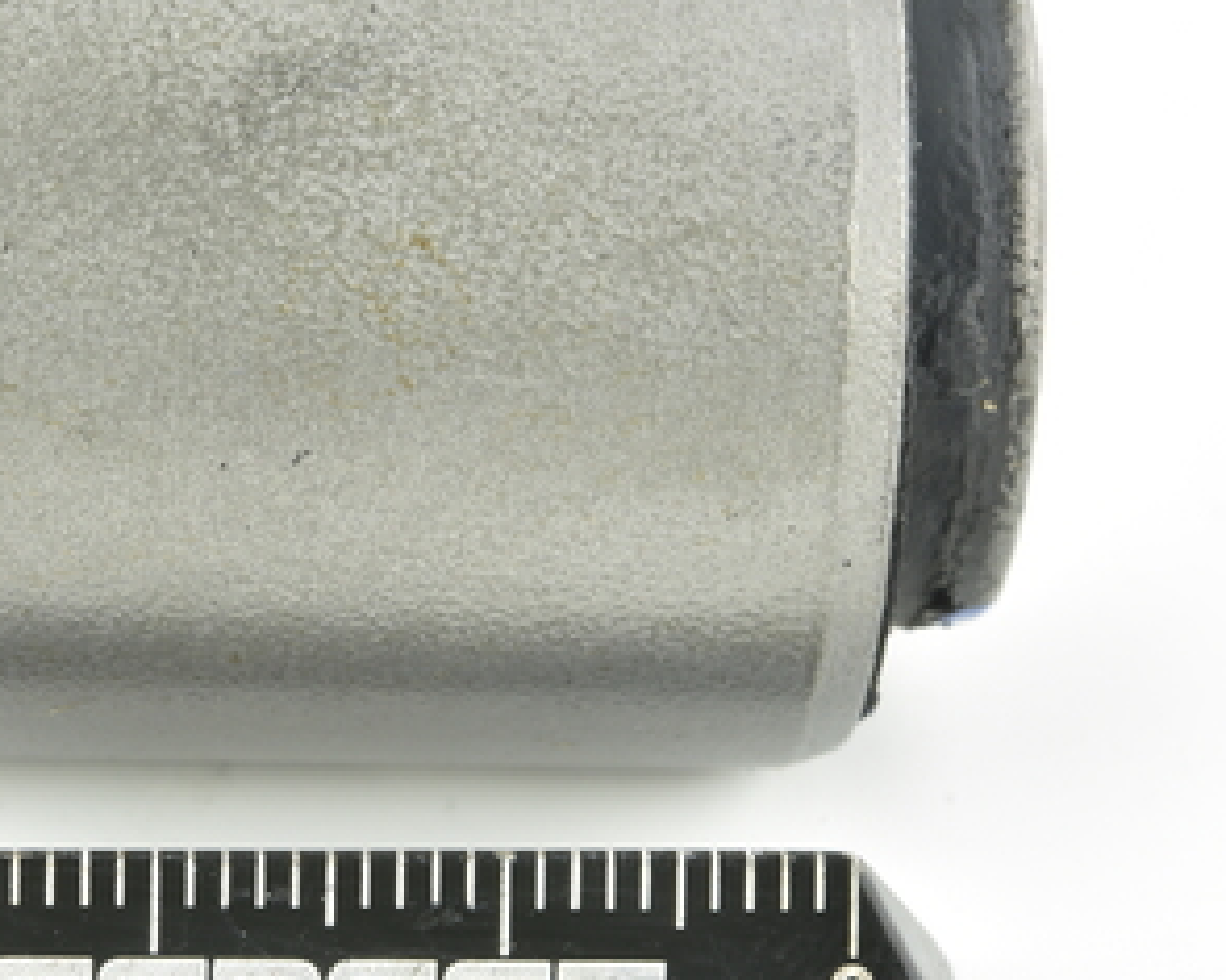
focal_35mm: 138
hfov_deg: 13.9
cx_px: 263
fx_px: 5006
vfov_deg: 11.2
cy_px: 488
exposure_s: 1/2
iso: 64
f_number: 20
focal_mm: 60
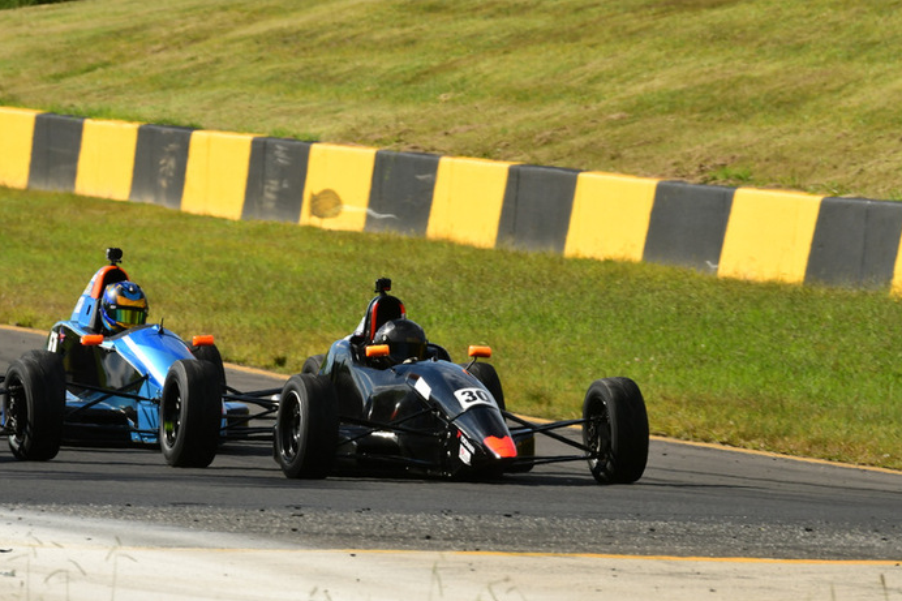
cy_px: 316
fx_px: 17383
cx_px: 383
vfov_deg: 2.0
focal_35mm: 694
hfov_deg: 3.0
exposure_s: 1/500
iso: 400
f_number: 13
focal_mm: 400
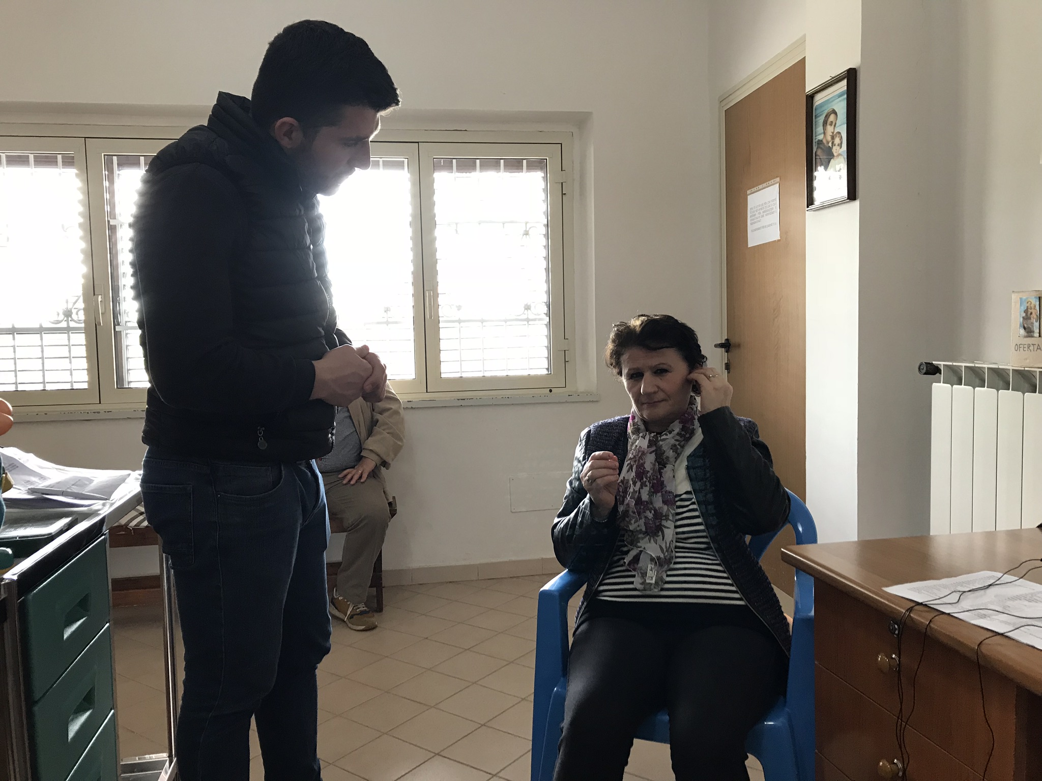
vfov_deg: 49.7
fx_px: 843
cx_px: 521
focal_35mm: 28
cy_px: 390
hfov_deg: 63.4
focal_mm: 3.99
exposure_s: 1/17
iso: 40
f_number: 1.8
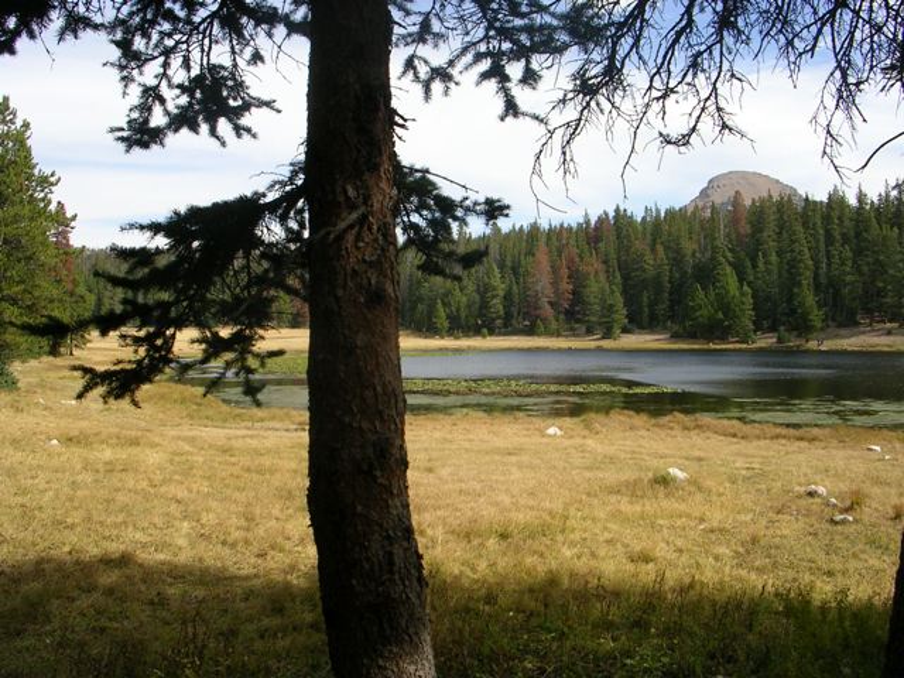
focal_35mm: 38
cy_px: 339
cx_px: 452
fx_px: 992
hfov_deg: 49.0
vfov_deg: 37.7
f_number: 5.6
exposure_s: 1/198
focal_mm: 5.8
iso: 50
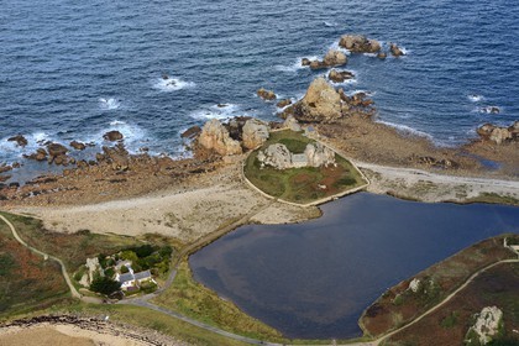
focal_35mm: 70
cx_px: 260
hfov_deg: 28.8
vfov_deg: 19.5
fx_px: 1009
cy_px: 173
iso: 800
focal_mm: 70
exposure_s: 1/1250
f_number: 8
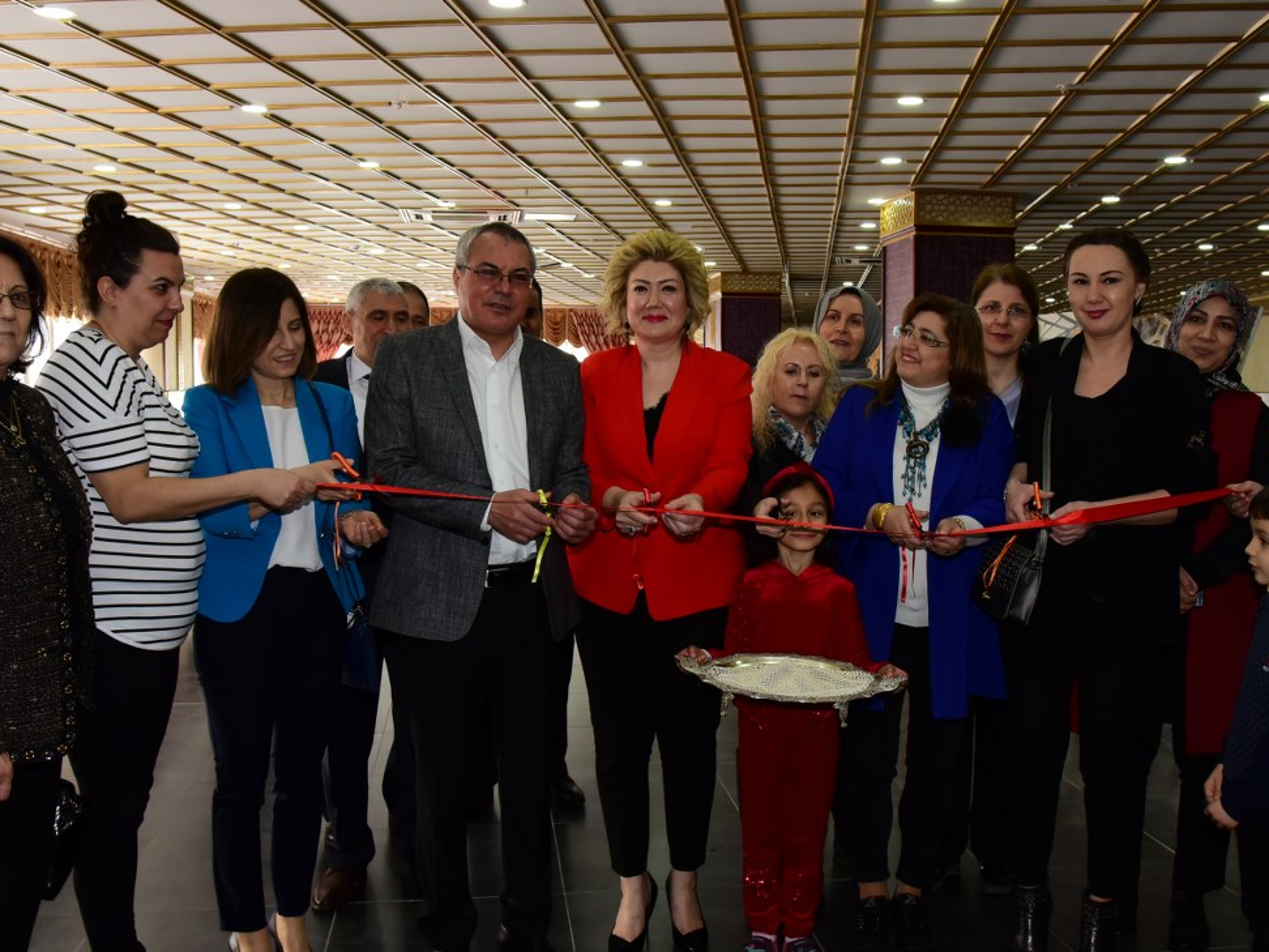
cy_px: 474
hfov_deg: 48.9
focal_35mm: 38
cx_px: 682
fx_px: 1393
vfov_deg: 37.7
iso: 2000
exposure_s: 1/60
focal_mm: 30
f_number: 9
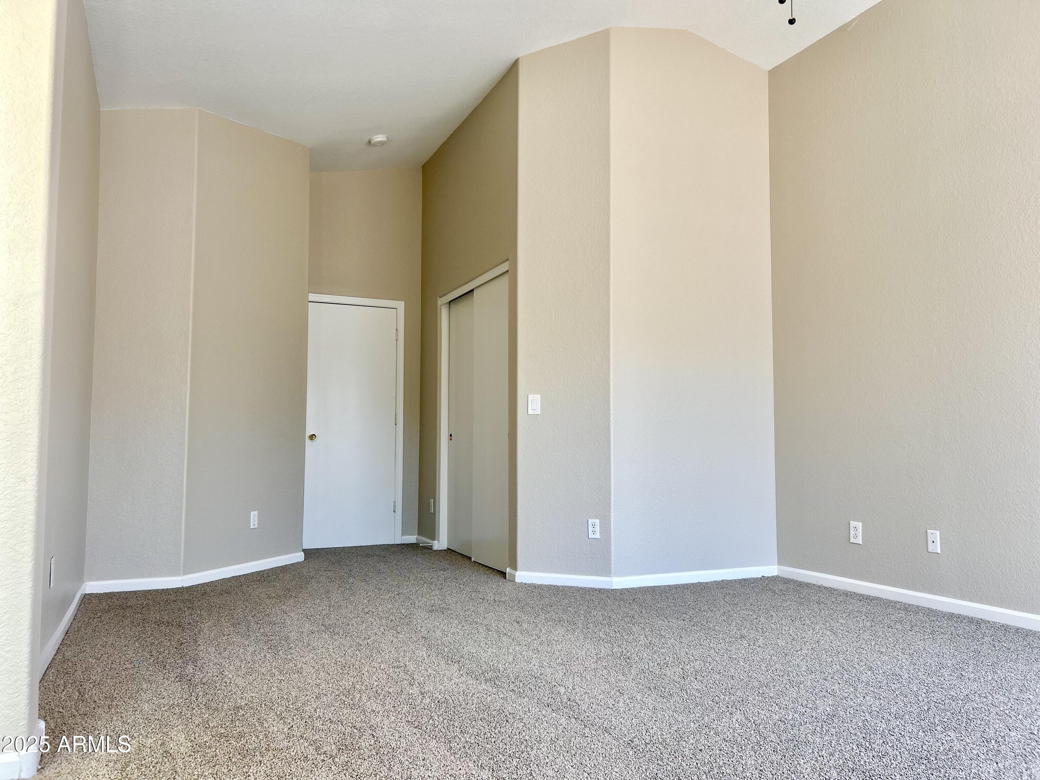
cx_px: 520
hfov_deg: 67.3
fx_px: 781
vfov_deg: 53.1
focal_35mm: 26
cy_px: 390
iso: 40
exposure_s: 1/199
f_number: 1.5
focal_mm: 5.7
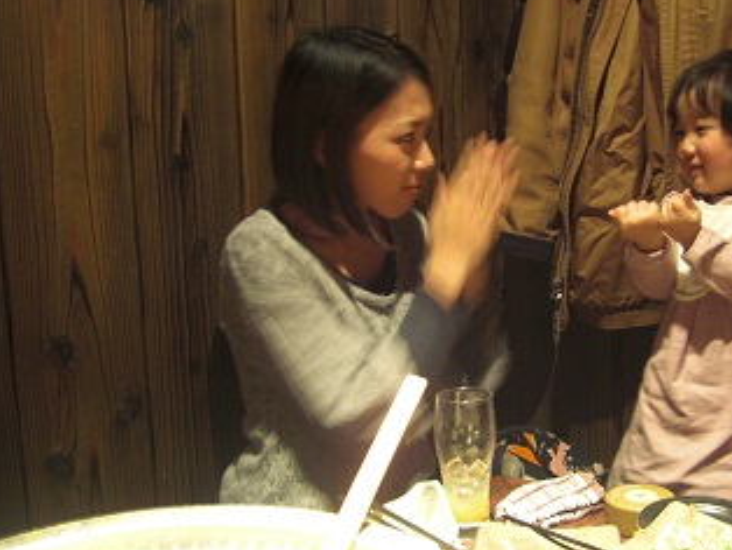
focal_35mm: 39
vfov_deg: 36.9
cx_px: 497
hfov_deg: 47.0
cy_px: 290
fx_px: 825
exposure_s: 1/3.33
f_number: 2.6
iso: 200
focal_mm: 4.9
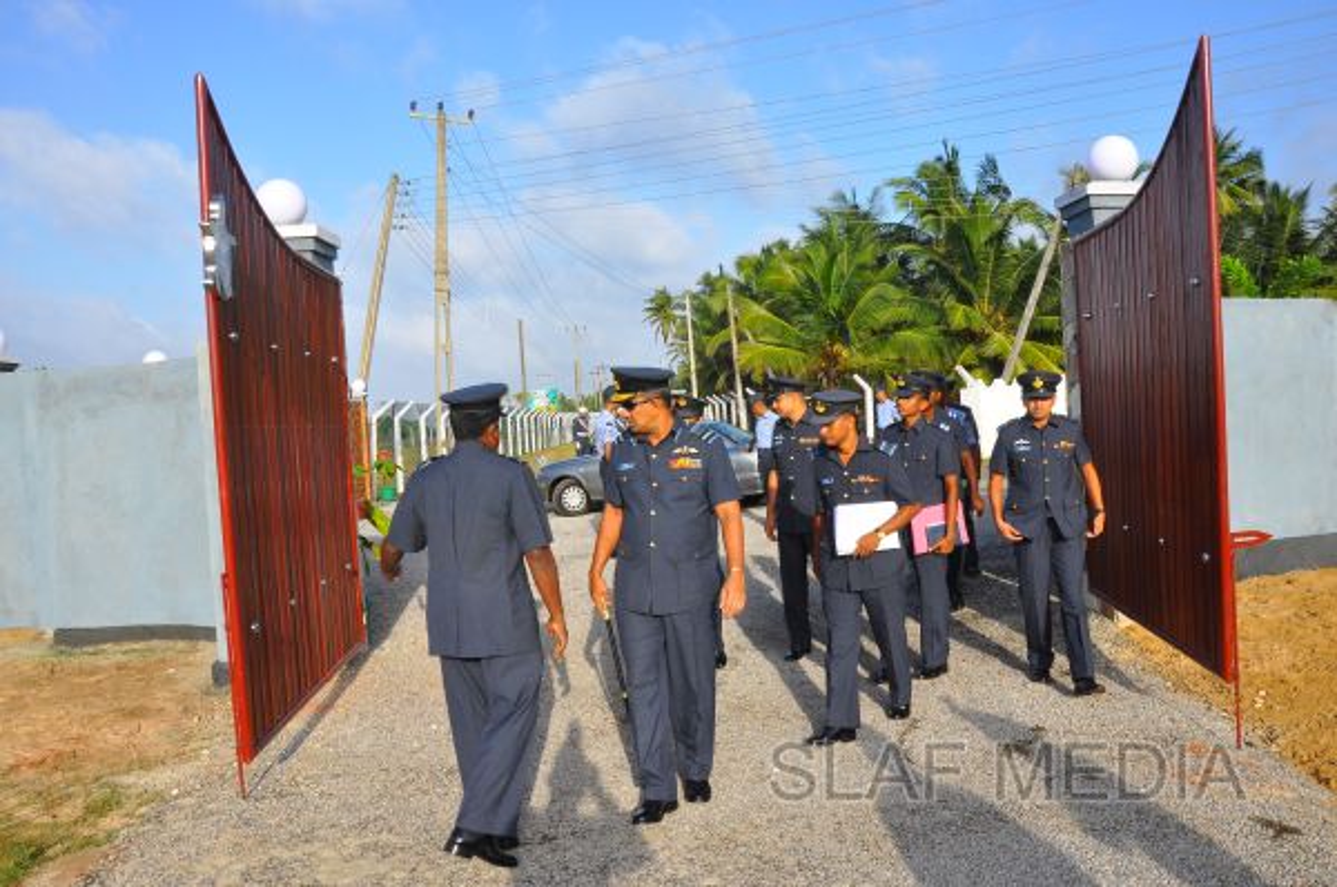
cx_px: 668
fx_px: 1001
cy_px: 444
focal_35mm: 27
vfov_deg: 47.8
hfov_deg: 67.5
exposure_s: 1/125
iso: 320
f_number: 16
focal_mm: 18
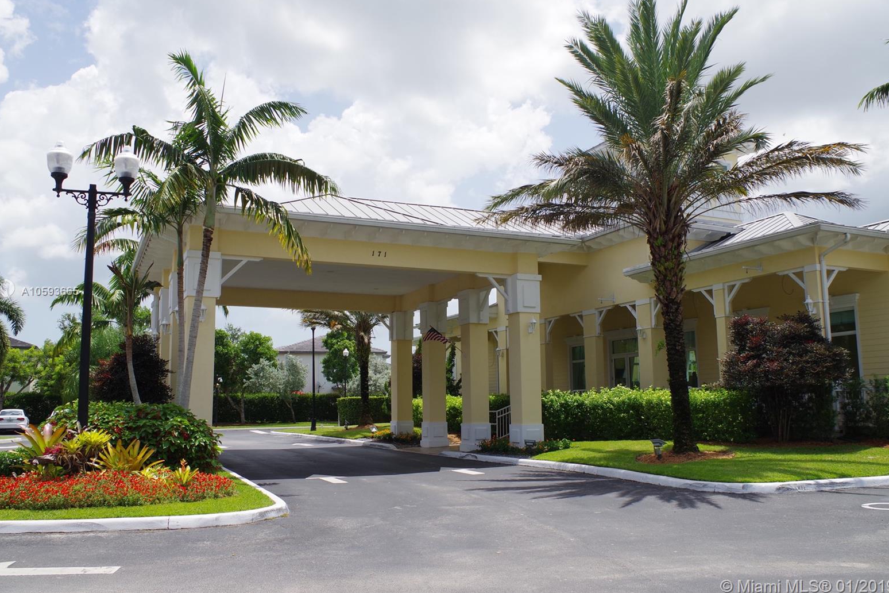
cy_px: 292
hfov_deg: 60.3
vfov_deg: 42.3
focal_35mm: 31
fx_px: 765
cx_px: 447
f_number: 11
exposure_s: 1/200
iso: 200
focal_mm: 20
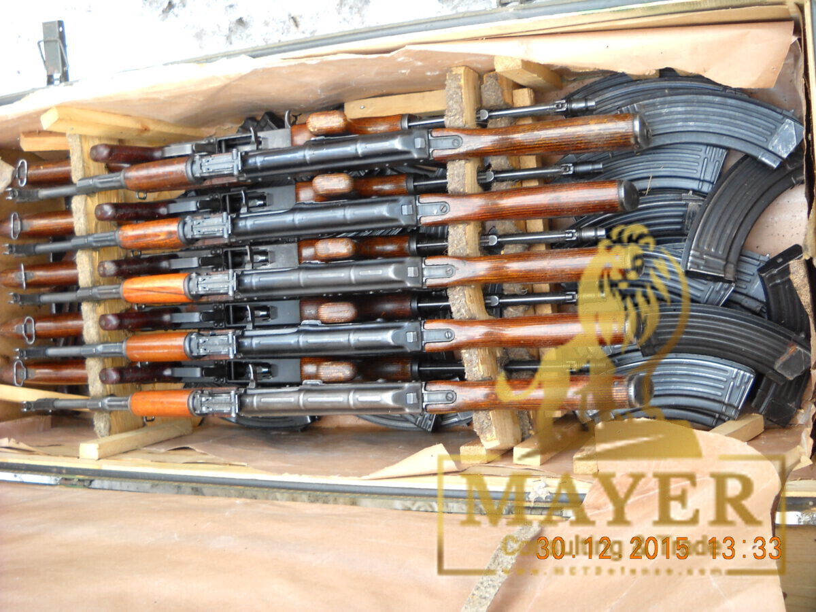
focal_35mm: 41
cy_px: 306
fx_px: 966
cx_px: 408
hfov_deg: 45.8
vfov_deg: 35.1
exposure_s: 1/60
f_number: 3.1
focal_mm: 6.72
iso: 147
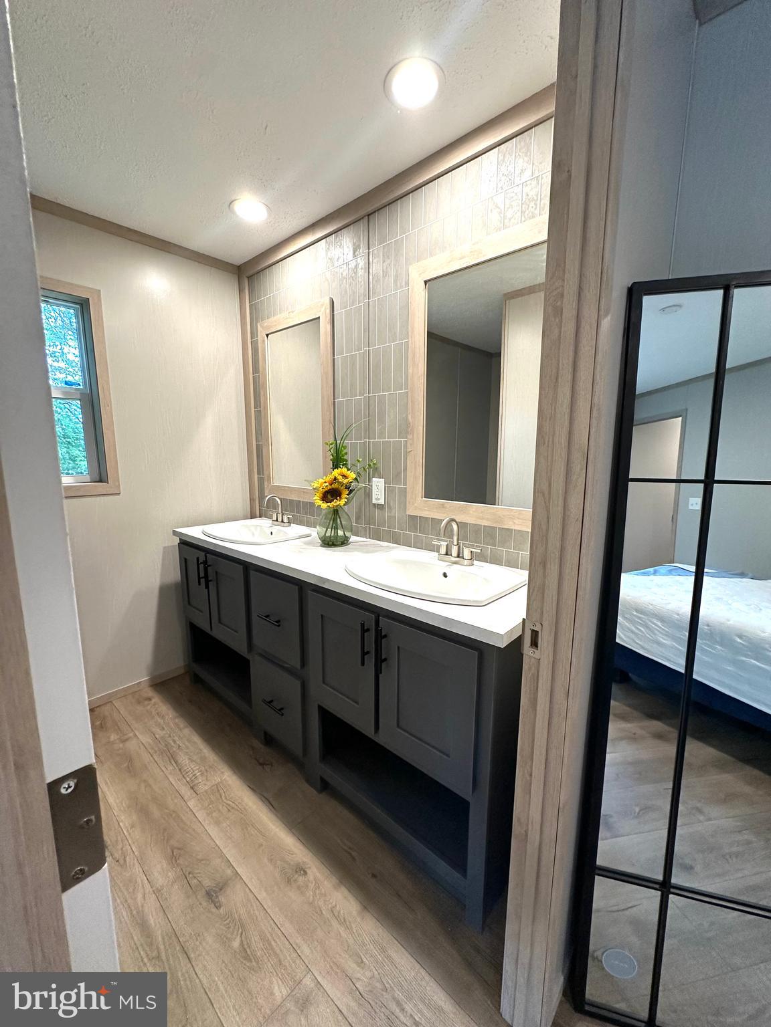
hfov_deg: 85.7
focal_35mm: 14
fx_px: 416
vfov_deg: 102.1
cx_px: 386
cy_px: 514
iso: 200
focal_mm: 2.22
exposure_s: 1/120
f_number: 2.2
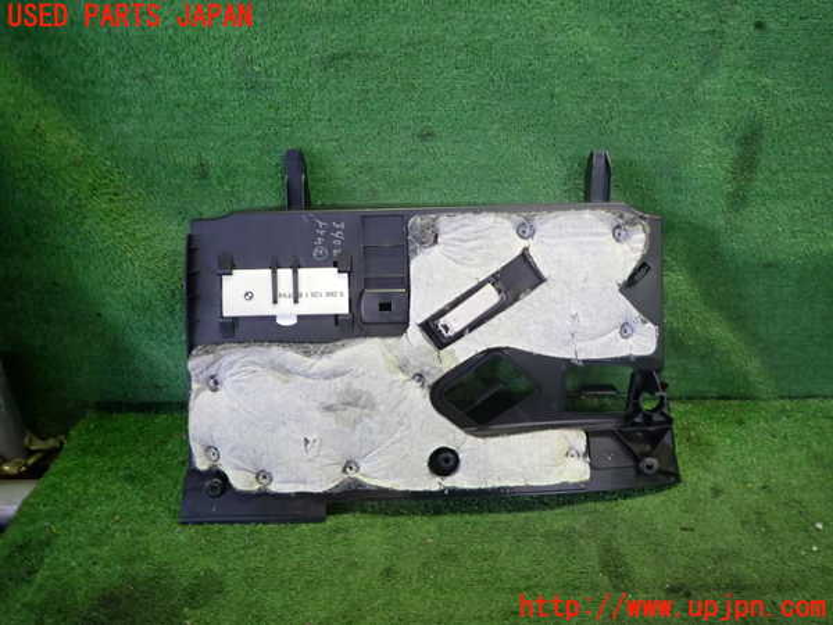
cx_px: 416
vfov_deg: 54.9
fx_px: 602
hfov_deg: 69.4
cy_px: 312
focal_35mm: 25
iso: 400
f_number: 2
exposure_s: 1/30
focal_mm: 4.5
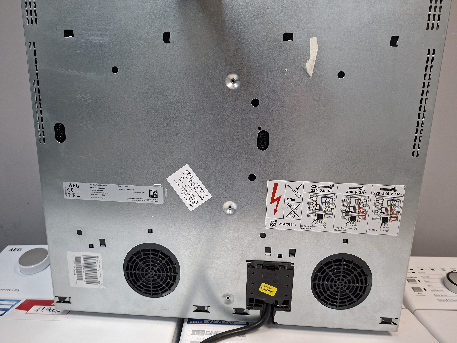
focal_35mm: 23
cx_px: 228
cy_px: 172
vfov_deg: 58.9
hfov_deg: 73.9
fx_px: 304
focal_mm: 5.54
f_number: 1.8
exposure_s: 1/50
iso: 200
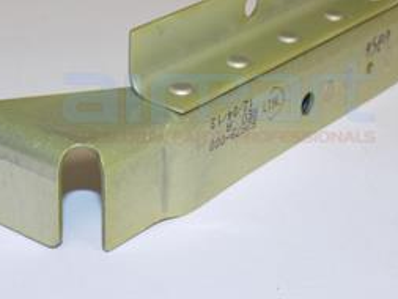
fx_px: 1104
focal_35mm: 96
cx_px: 223
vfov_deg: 15.4
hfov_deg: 20.4
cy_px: 116
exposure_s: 1/30
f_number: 4
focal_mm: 10.5
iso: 220
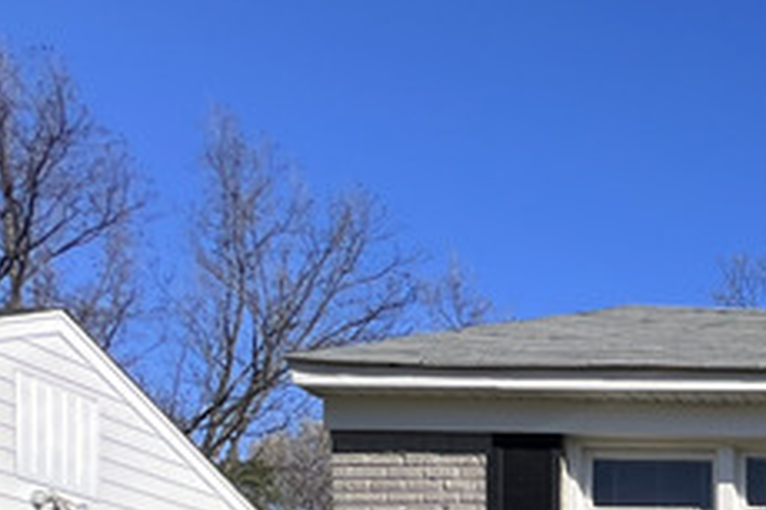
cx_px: 1162
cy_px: 837
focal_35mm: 47
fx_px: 999
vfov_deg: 21.8
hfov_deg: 27.7
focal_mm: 1.57
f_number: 1.8
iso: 32
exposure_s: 1/847
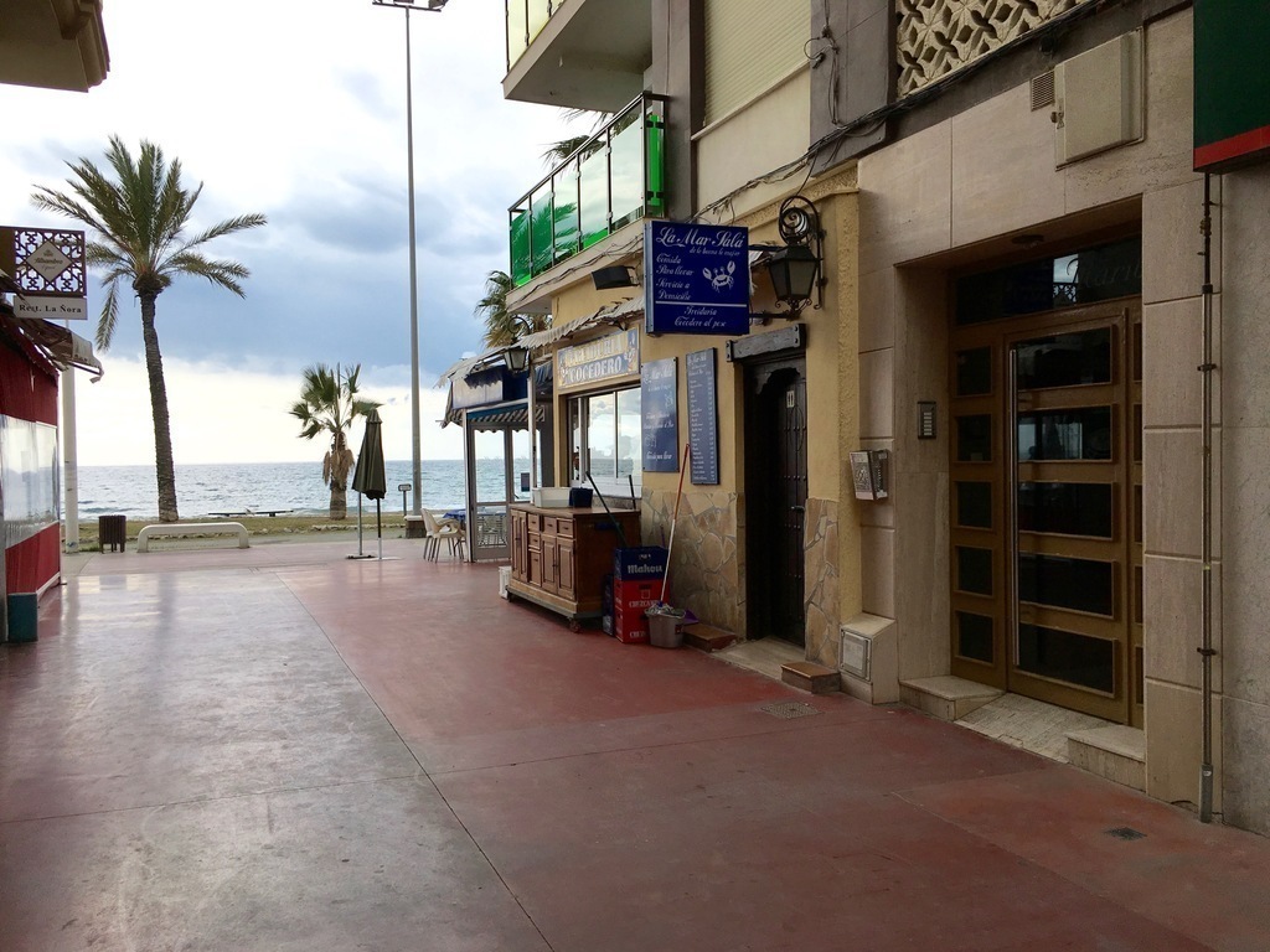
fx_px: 1064
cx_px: 635
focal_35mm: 29
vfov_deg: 48.2
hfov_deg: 61.7
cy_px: 476
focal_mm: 4.15
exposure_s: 1/1326
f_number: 2.2
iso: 25
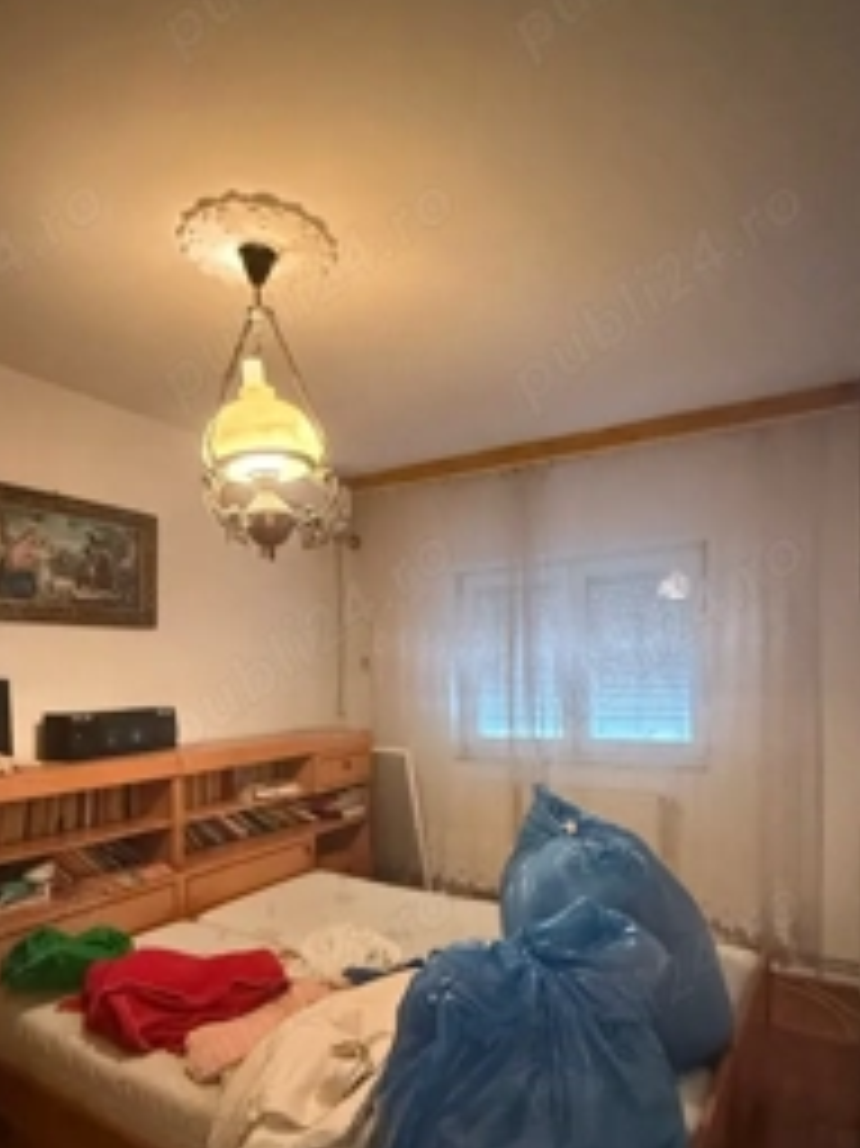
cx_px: 396
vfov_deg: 75.4
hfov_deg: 61.0
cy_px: 698
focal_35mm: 22
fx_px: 729
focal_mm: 2.22
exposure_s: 1/50
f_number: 2.2
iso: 1250
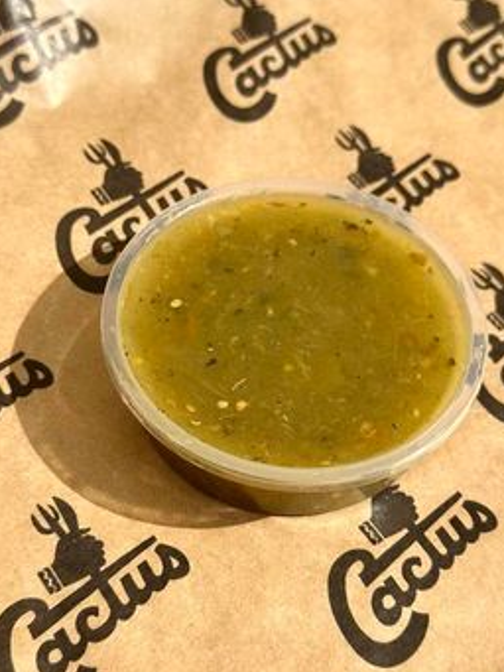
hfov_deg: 24.4
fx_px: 1164
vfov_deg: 32.2
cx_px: 297
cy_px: 323
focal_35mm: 60
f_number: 1.78
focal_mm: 6.86
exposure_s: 1/7092
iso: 100
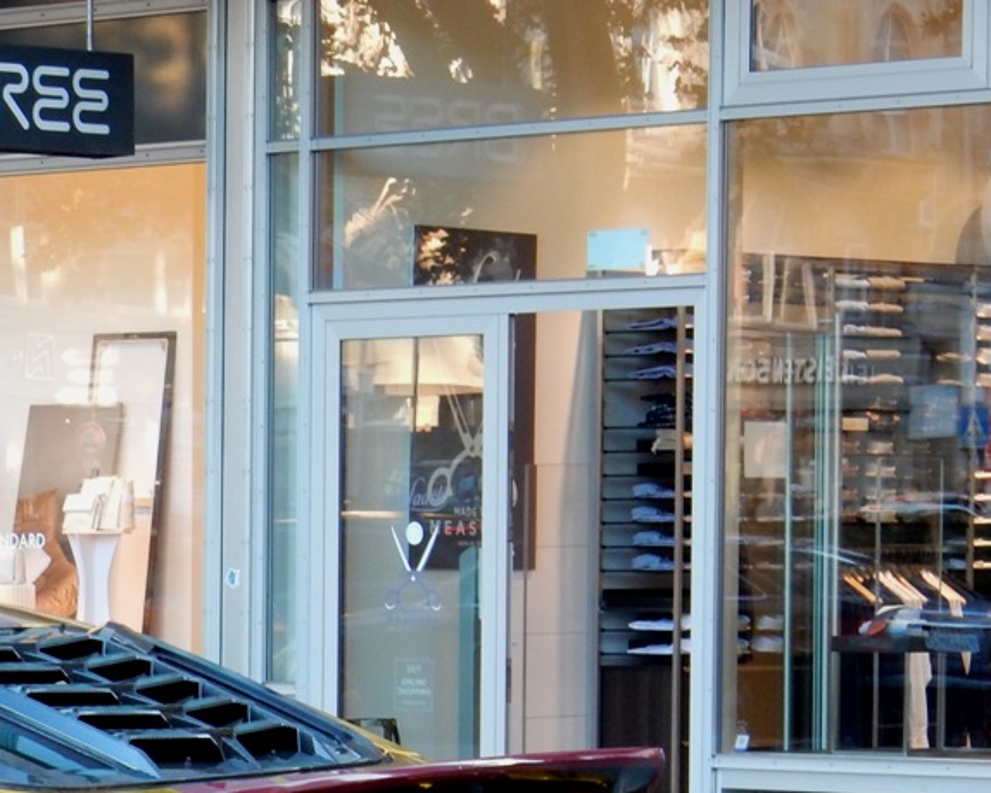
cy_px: 849
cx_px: -200
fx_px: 5982
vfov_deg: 7.5
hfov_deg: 9.3
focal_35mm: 204
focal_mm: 14.9
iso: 180
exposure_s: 1/30
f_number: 5
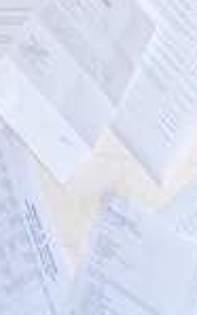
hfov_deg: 6.4
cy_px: 53
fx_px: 1685
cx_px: -248
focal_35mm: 196
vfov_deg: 10.7
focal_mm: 30
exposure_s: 1/125
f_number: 5
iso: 640
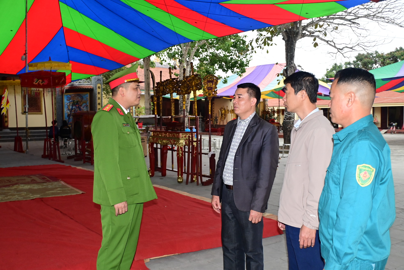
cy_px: 135
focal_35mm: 36
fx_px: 404
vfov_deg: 36.9
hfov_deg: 53.1
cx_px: 202
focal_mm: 24
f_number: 3.8
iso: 800
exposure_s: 1/200
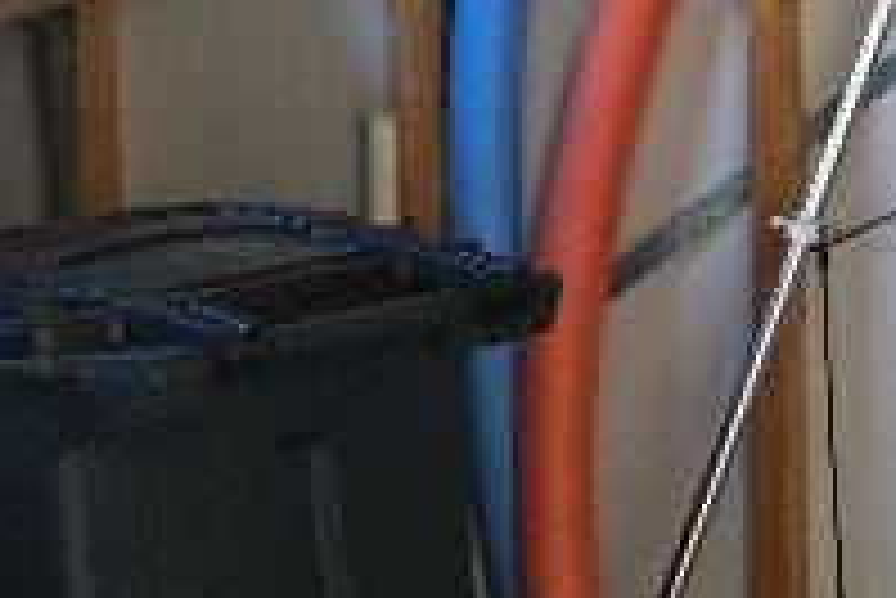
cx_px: 1684
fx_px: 2540
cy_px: 29
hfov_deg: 16.3
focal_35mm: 102
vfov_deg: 13.3
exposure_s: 1/120
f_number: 1.7
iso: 160
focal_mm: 6.3
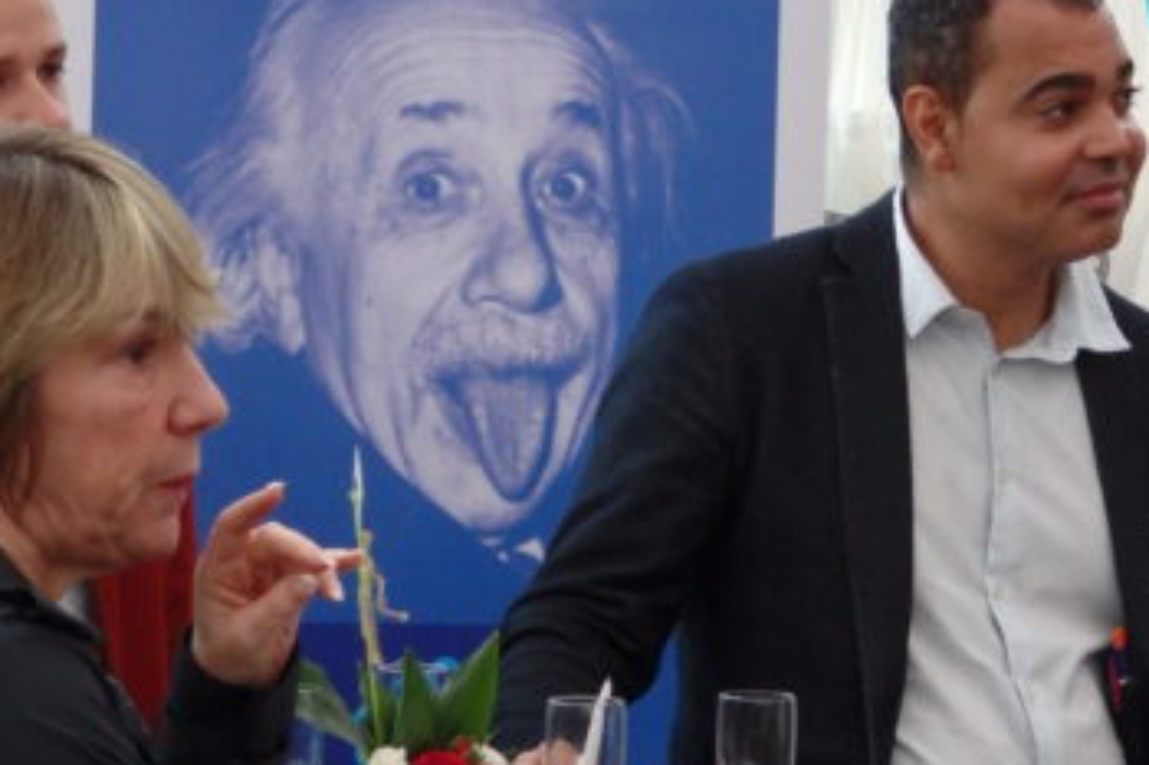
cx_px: 573
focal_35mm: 151
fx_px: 4817
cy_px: 153
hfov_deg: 13.6
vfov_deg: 9.1
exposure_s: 1/60
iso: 1250
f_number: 5
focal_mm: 19
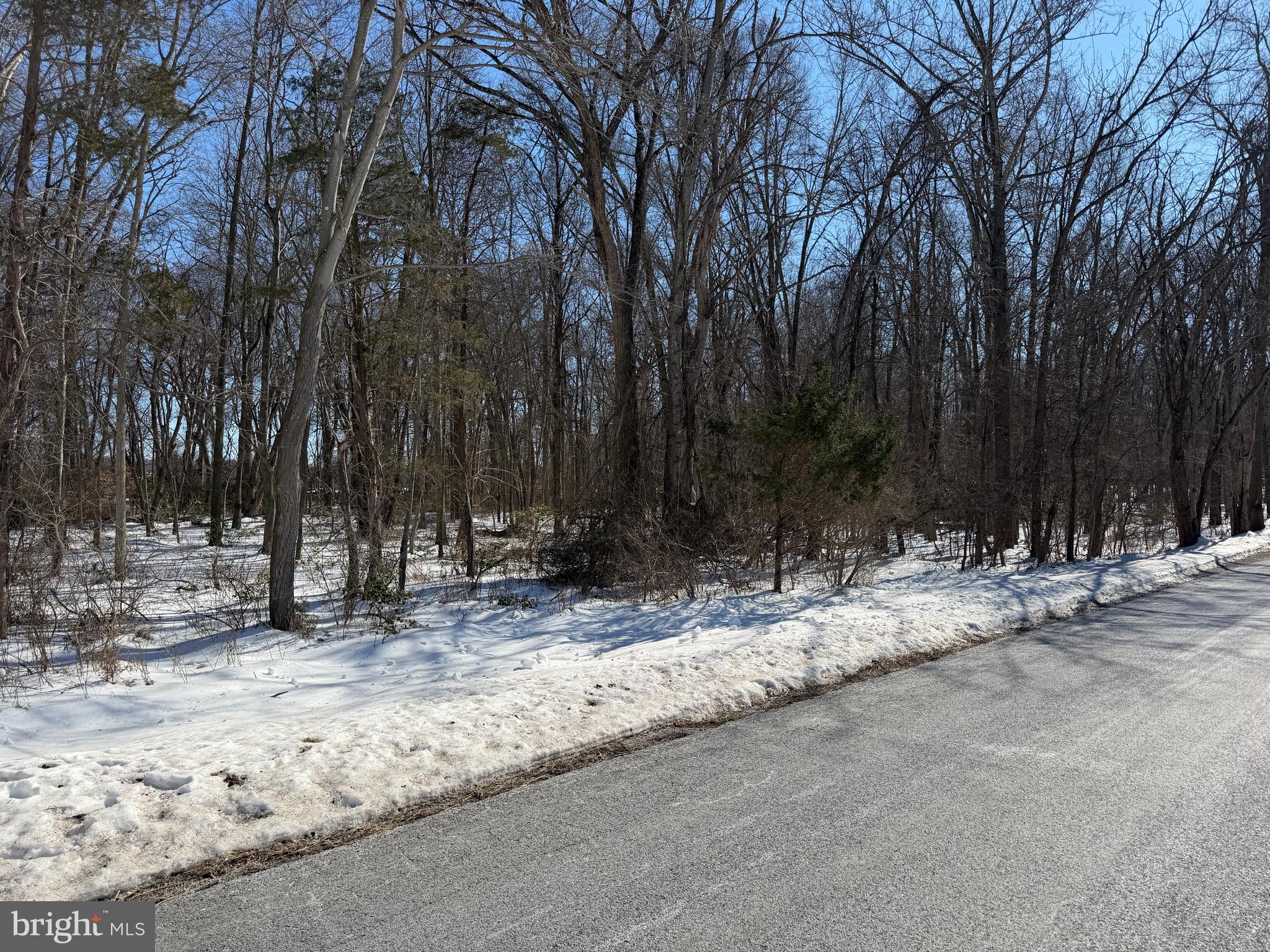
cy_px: 476
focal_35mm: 24
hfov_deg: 71.6
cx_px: 635
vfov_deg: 56.8
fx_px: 881
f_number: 1.78
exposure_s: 1/6173
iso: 80
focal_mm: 6.76
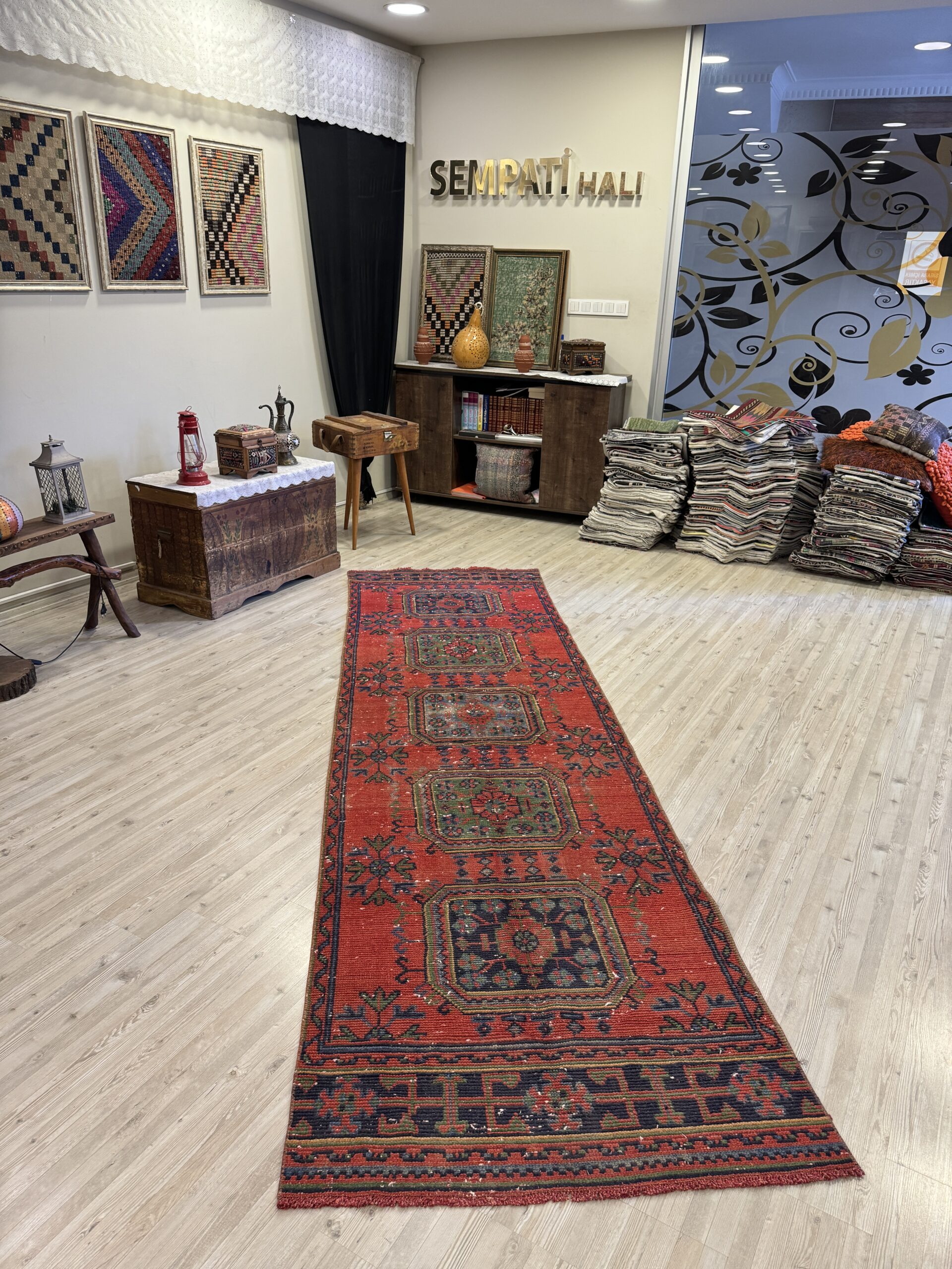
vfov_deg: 71.6
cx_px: 476
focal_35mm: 24
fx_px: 880
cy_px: 634
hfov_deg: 56.8
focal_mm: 6.76
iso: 200
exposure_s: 1/50
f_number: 1.78
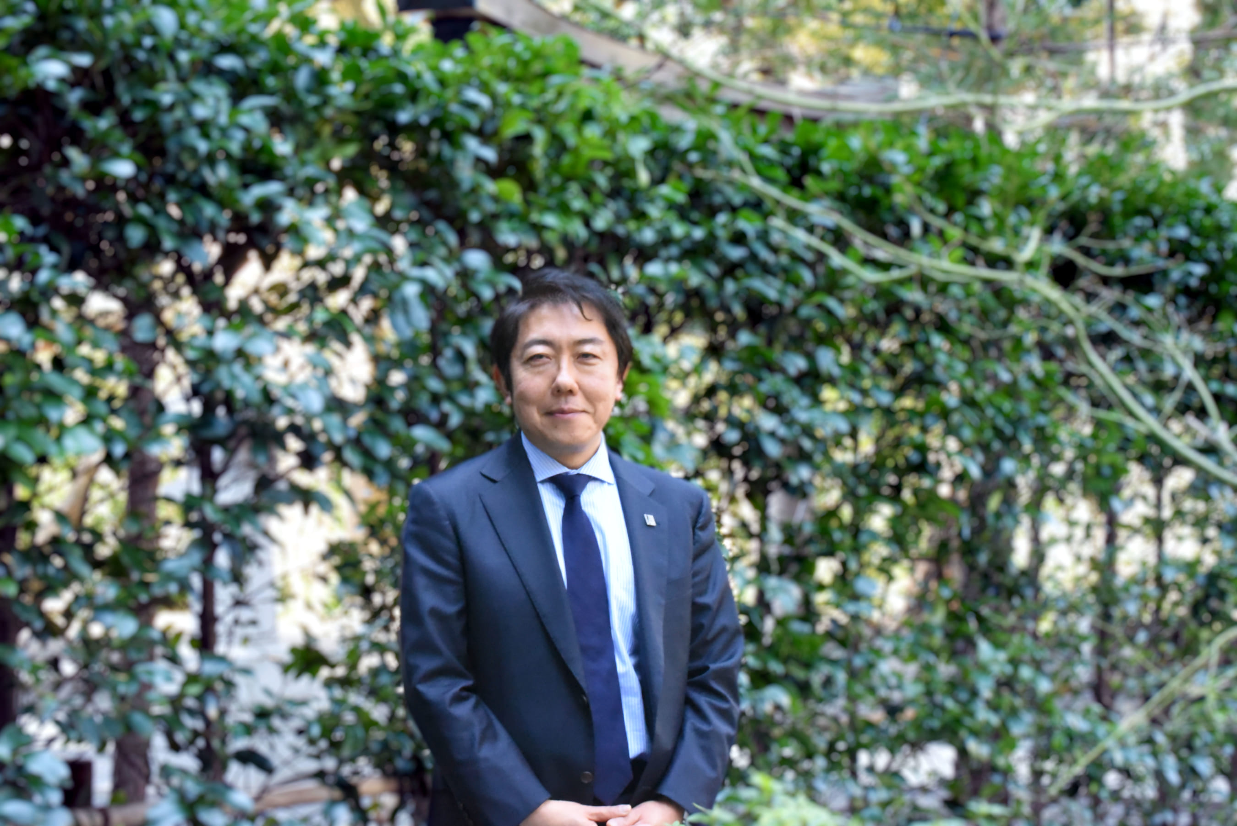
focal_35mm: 78
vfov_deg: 17.5
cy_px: 413
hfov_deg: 26.0
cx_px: 618
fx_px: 2681
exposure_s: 1/100
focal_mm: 78
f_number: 18
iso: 16000
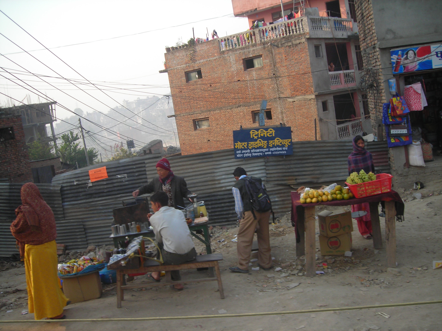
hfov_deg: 49.0
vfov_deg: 37.7
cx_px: 221
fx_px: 485
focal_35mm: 38
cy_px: 166
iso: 50
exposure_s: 1/180
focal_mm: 6.3
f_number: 3.2
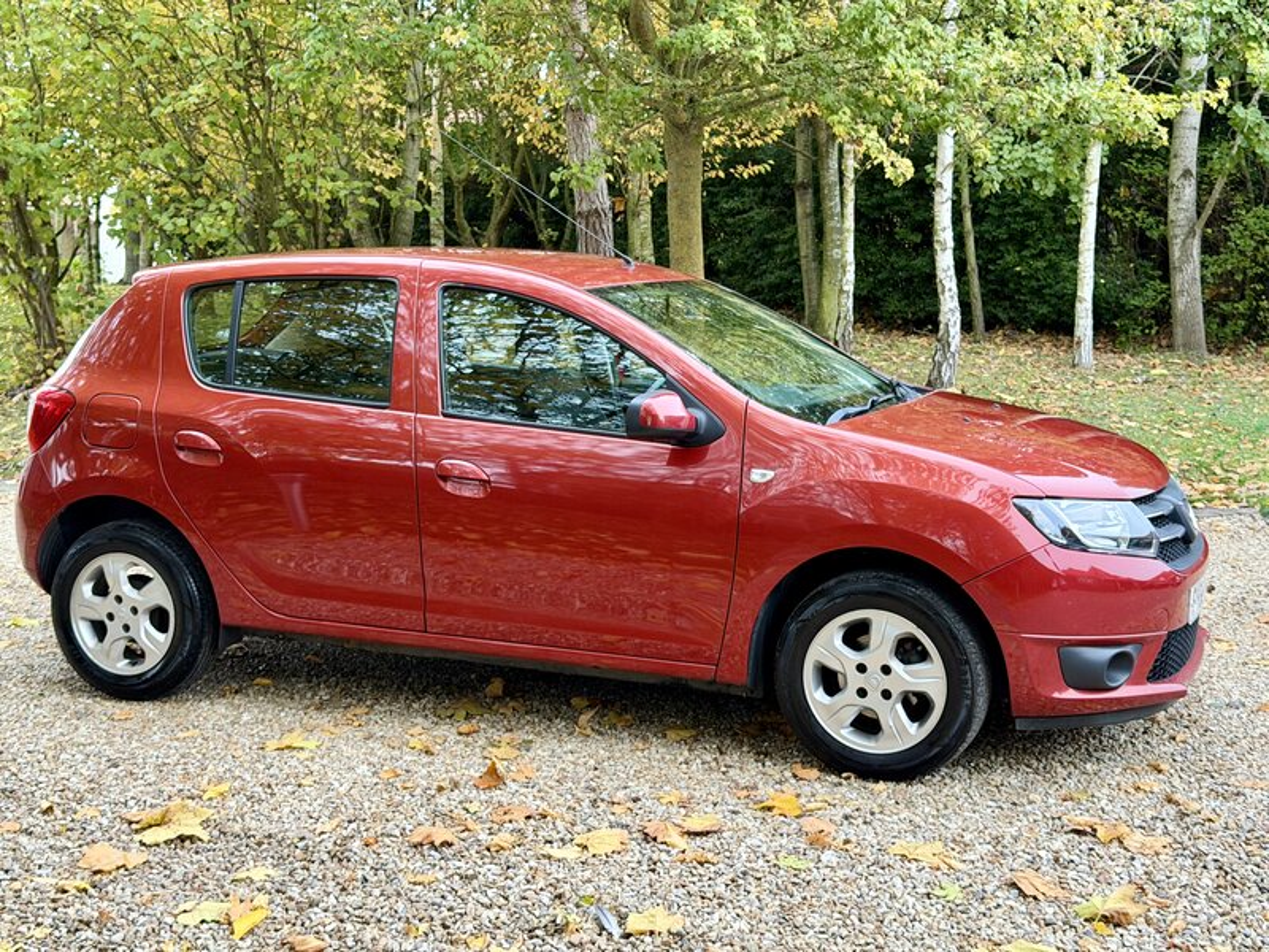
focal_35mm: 48
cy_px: 476
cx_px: 634
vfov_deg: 30.3
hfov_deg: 39.7
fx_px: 1760
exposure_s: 1/60
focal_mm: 6.76
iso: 250
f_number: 1.78
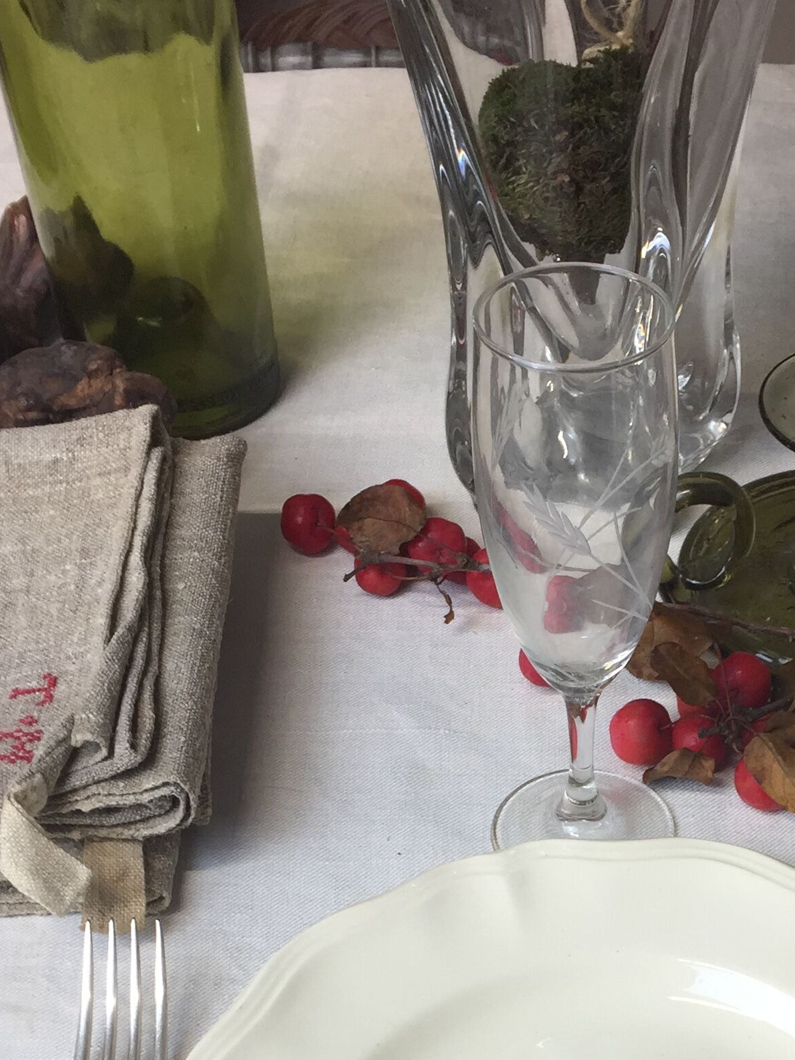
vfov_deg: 29.8
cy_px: 1027
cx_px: 654
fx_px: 1868
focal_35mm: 61
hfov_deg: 23.6
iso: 40
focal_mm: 4.15
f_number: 2.2
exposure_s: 1/50
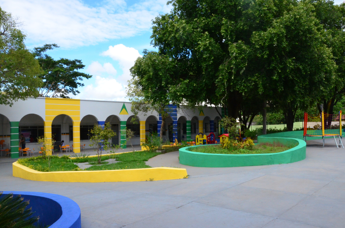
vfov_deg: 47.7
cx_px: 172
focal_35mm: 27
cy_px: 114
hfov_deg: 67.5
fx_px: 258
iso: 2000
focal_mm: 18
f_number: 20
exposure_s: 1/200
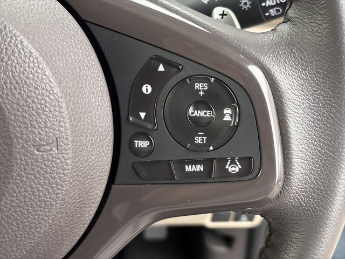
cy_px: 130
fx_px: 518
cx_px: 172
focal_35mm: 52
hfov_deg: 36.8
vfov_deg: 28.0
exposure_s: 1/40
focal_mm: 5.96
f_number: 1.6
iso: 200
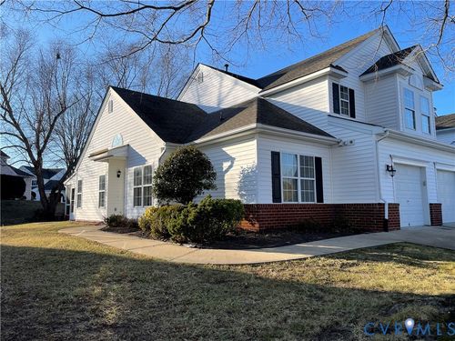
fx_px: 342
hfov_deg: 67.3
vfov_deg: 53.1
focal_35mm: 26
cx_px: 228
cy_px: 170
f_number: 1.6
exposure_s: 1/1795
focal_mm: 4.2
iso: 32
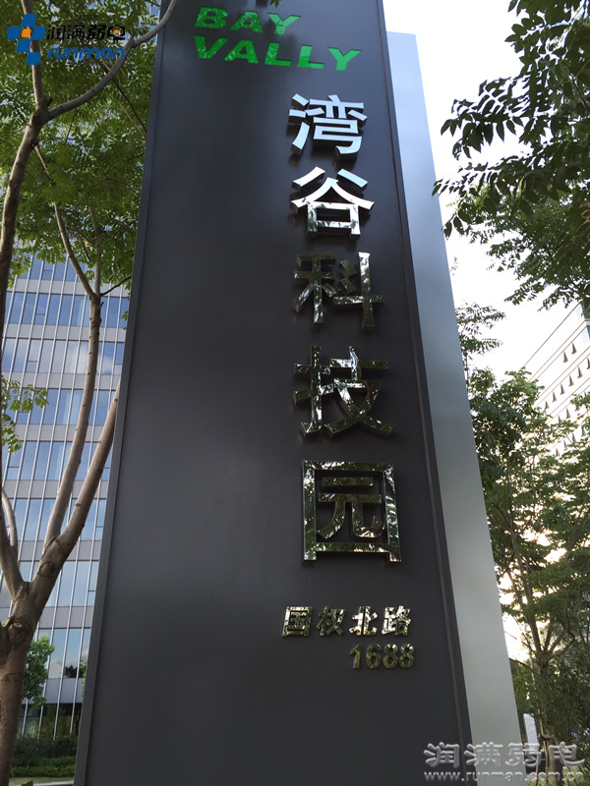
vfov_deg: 61.7
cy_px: 393
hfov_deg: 48.2
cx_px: 295
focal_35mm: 29
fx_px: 659
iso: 32
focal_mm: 4.15
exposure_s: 1/117
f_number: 2.2
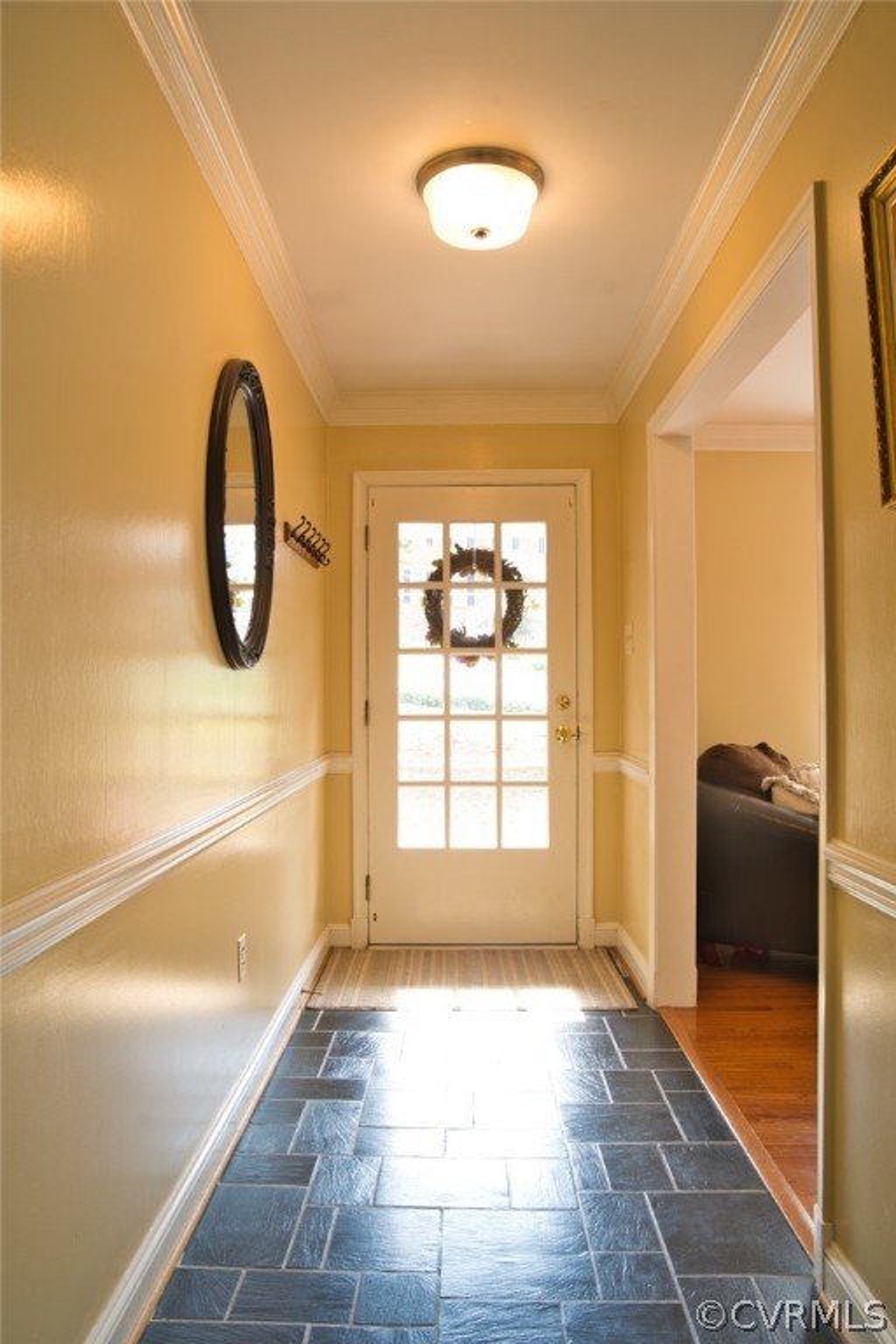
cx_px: 448
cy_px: 672
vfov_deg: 71.5
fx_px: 933
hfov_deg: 51.3
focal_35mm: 25
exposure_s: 1/3
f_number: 8
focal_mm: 25
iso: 100
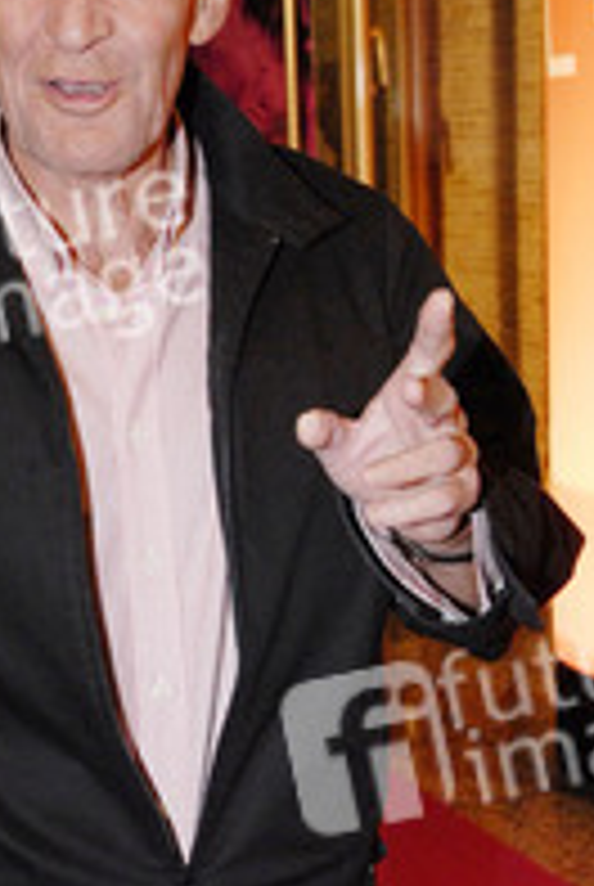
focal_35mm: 73
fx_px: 1800
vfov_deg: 27.6
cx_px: 108
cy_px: 504
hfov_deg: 18.5
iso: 800
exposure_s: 1/125
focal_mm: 24
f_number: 5.6
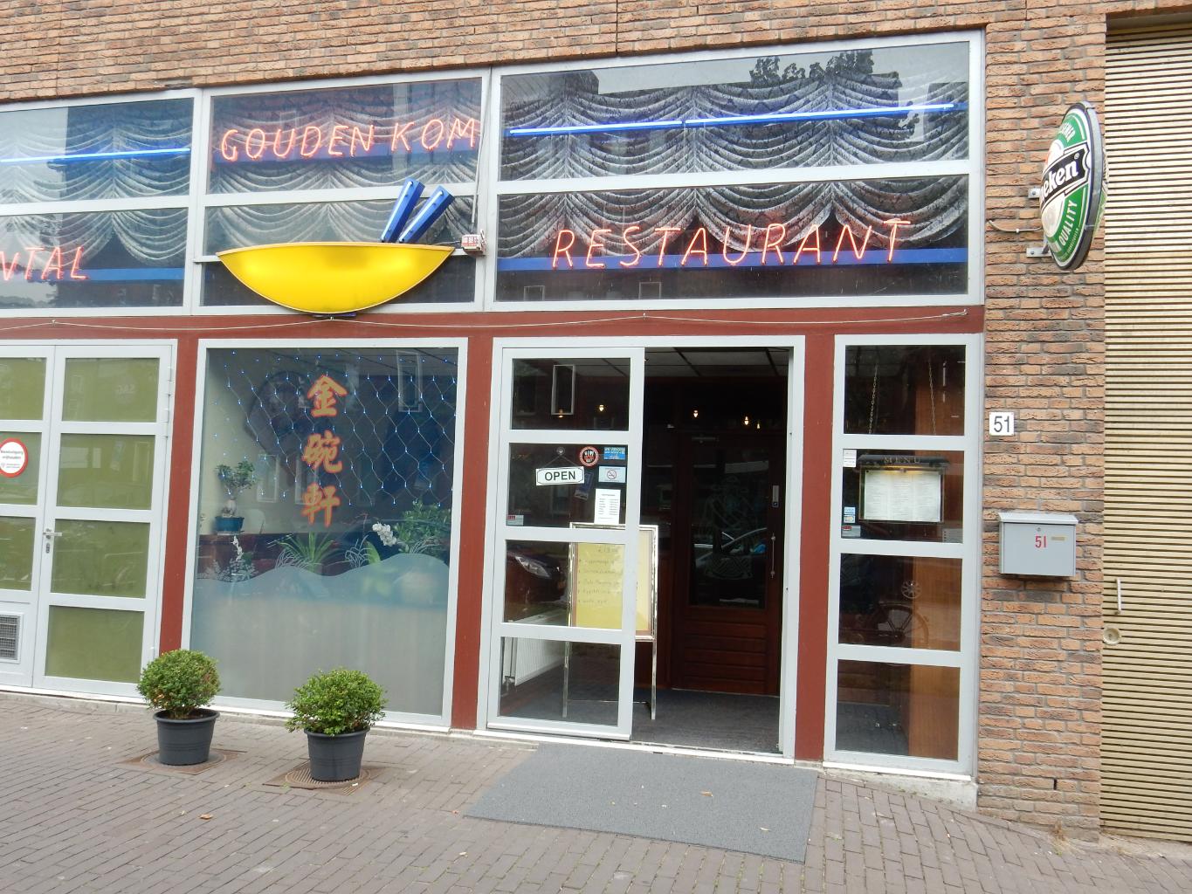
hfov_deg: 60.0
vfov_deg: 46.8
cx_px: 596
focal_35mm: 30
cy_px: 447
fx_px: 1033
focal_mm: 5.4
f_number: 4
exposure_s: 1/80
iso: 125
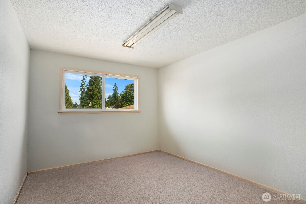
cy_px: 102
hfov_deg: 93.3
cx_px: 153
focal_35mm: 17
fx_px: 144
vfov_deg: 70.4
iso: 640
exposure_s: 1/4
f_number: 14
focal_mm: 17
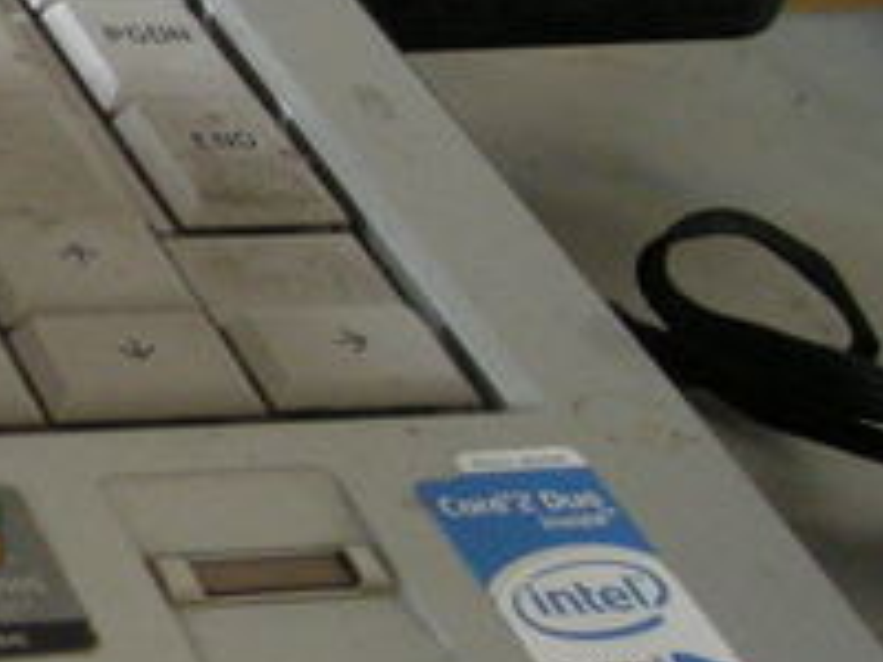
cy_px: 172
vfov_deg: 10.6
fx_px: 3571
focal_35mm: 140
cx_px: -799
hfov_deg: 12.6
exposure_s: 1/60
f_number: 2.8
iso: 227
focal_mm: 5.7
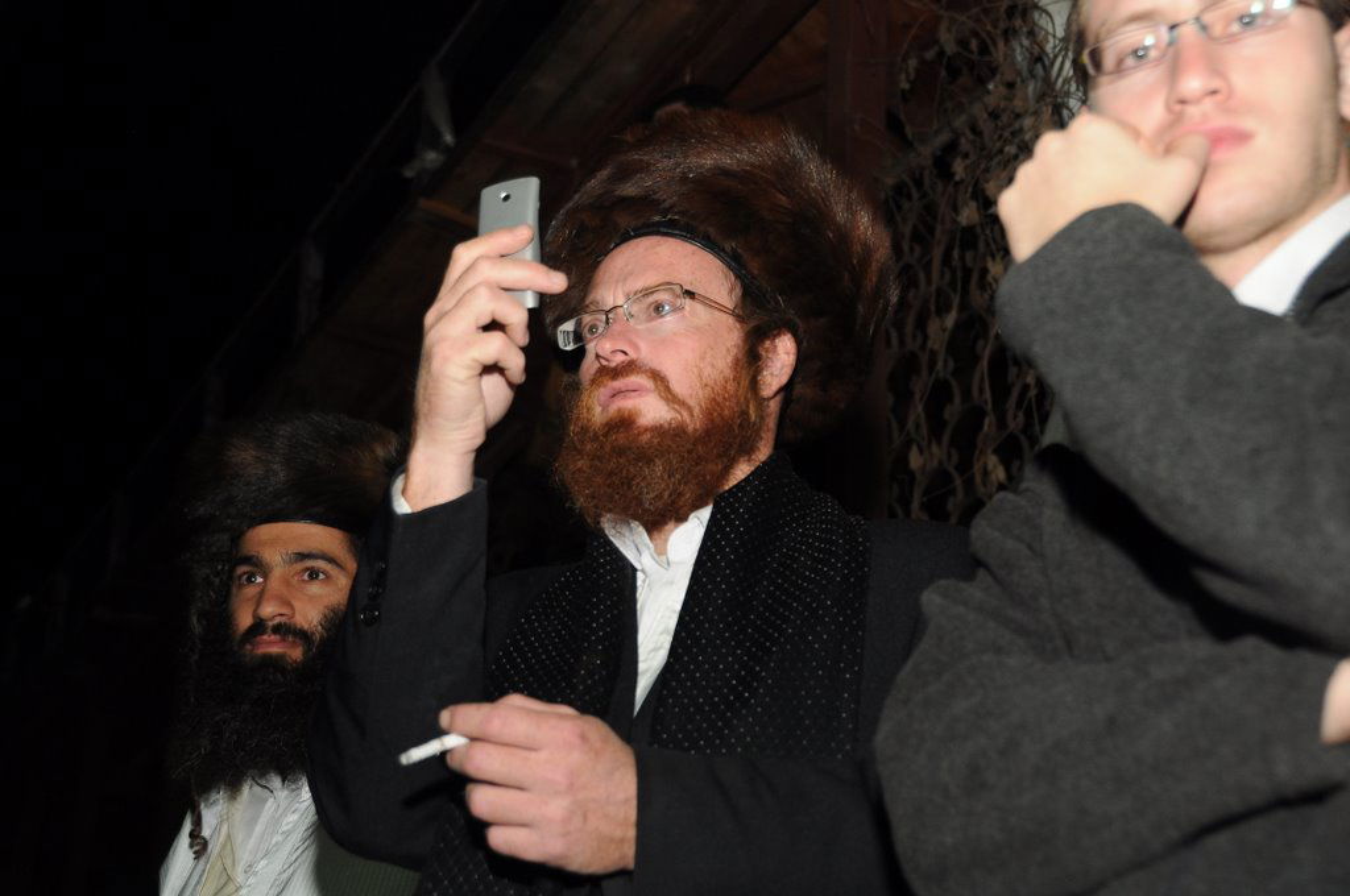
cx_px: 675
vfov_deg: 22.6
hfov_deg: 33.4
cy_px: 448
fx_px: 2247
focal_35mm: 60
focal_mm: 40
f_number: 4.5
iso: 640
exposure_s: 1/60
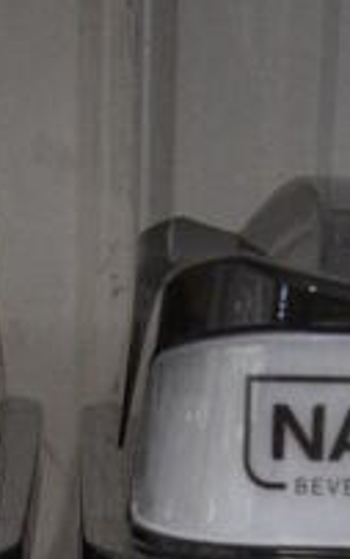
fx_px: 1891
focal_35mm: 124
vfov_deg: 13.4
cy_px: 1249
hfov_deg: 10.6
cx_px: 99
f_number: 3.5
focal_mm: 18
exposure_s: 1/125
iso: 4500
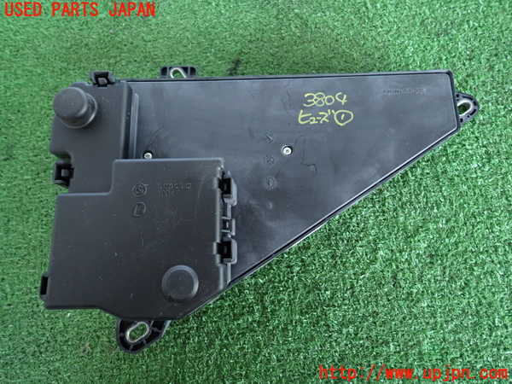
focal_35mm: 25
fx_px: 370
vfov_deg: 54.9
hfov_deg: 69.4
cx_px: 256
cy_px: 192
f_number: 2
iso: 250
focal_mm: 4.5
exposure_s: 1/30
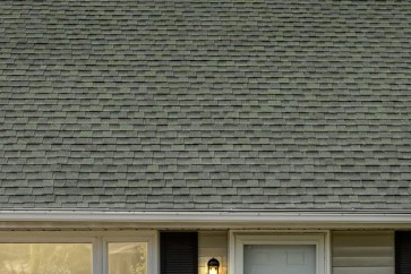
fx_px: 1050
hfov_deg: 22.0
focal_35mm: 92
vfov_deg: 14.7
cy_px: 237
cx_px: 289
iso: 400
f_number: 9
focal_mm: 29
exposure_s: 1/500
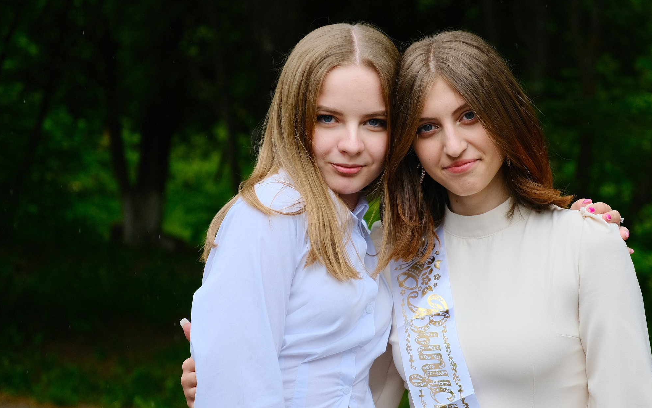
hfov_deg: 21.0
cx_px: 377
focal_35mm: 99
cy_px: 206
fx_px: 1759
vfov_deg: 13.2
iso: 640
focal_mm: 50
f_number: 2.8
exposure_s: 1/1000
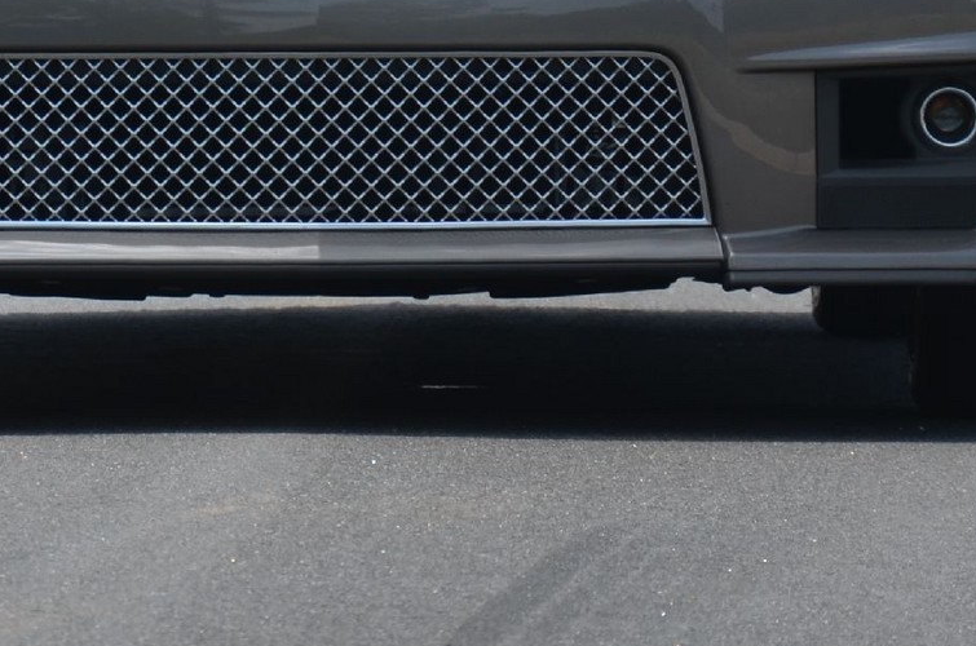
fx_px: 16124
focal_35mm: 596
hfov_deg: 3.5
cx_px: 261
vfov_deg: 2.3
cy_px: -270
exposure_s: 1/250
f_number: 8
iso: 100
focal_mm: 120
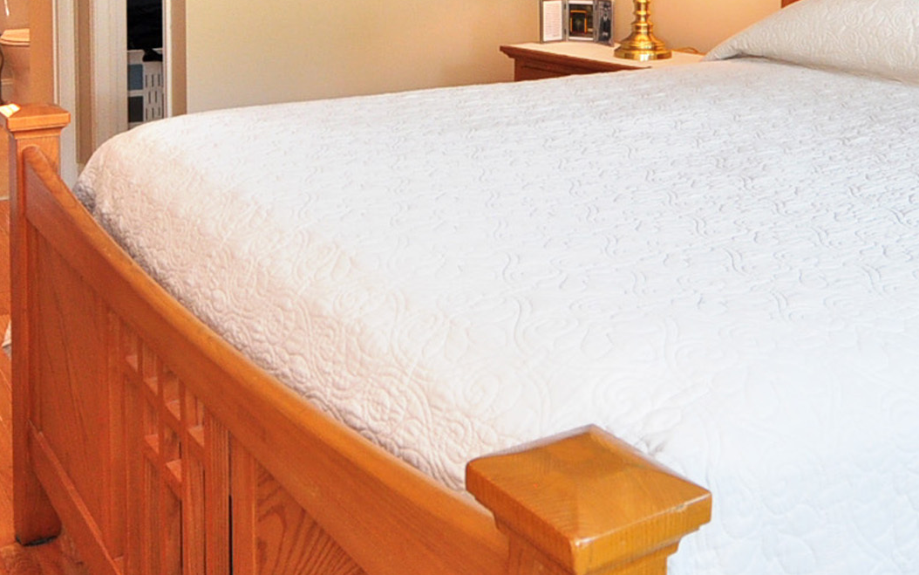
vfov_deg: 27.4
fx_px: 1052
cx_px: 325
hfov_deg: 46.6
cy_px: -87
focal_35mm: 42
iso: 400
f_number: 4.5
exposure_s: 1/80
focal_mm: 10
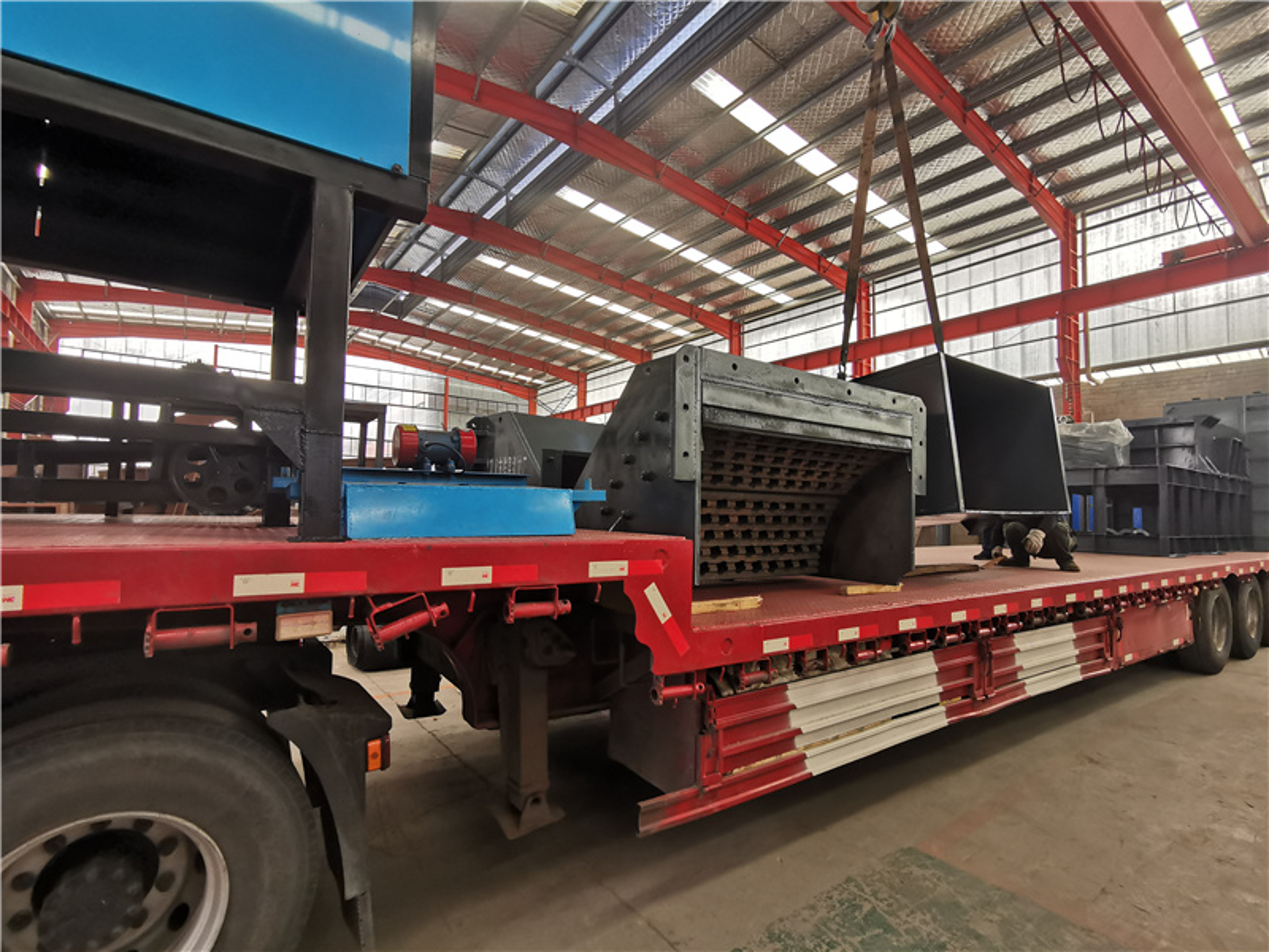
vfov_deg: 74.7
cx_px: 634
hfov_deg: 91.0
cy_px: 476
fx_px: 623
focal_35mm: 17
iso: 100
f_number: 2.2
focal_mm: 2.26
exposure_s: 1/120
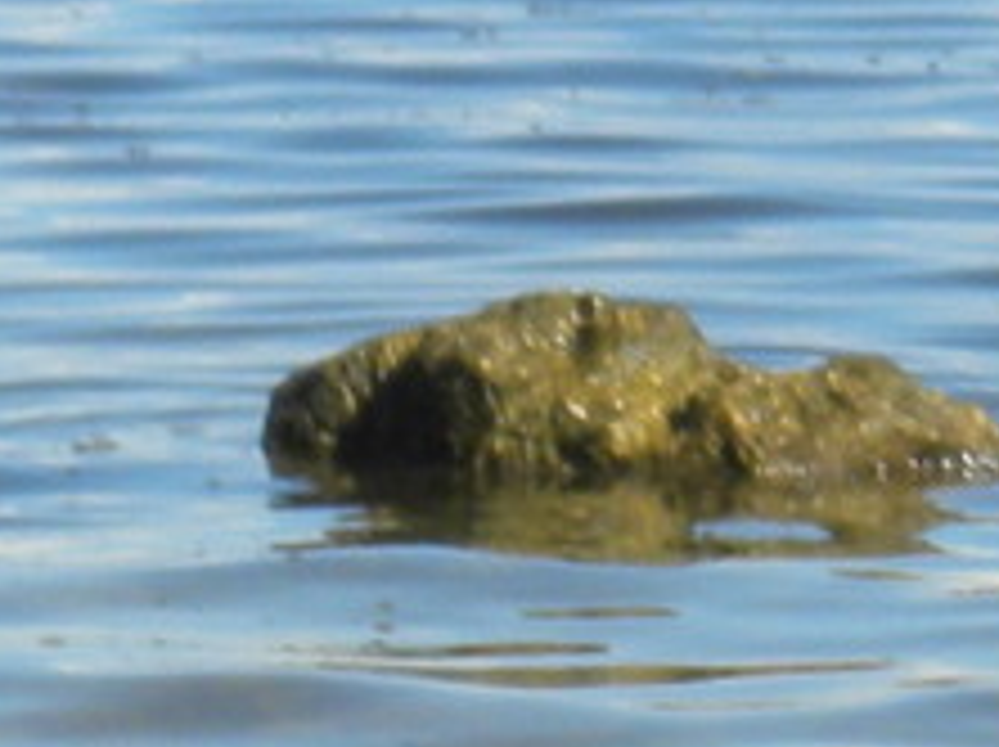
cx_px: 3010
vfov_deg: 2.2
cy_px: -297
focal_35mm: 686
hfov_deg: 2.8
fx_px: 19776
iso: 64
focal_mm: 16.9
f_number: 5.6
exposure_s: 1/233
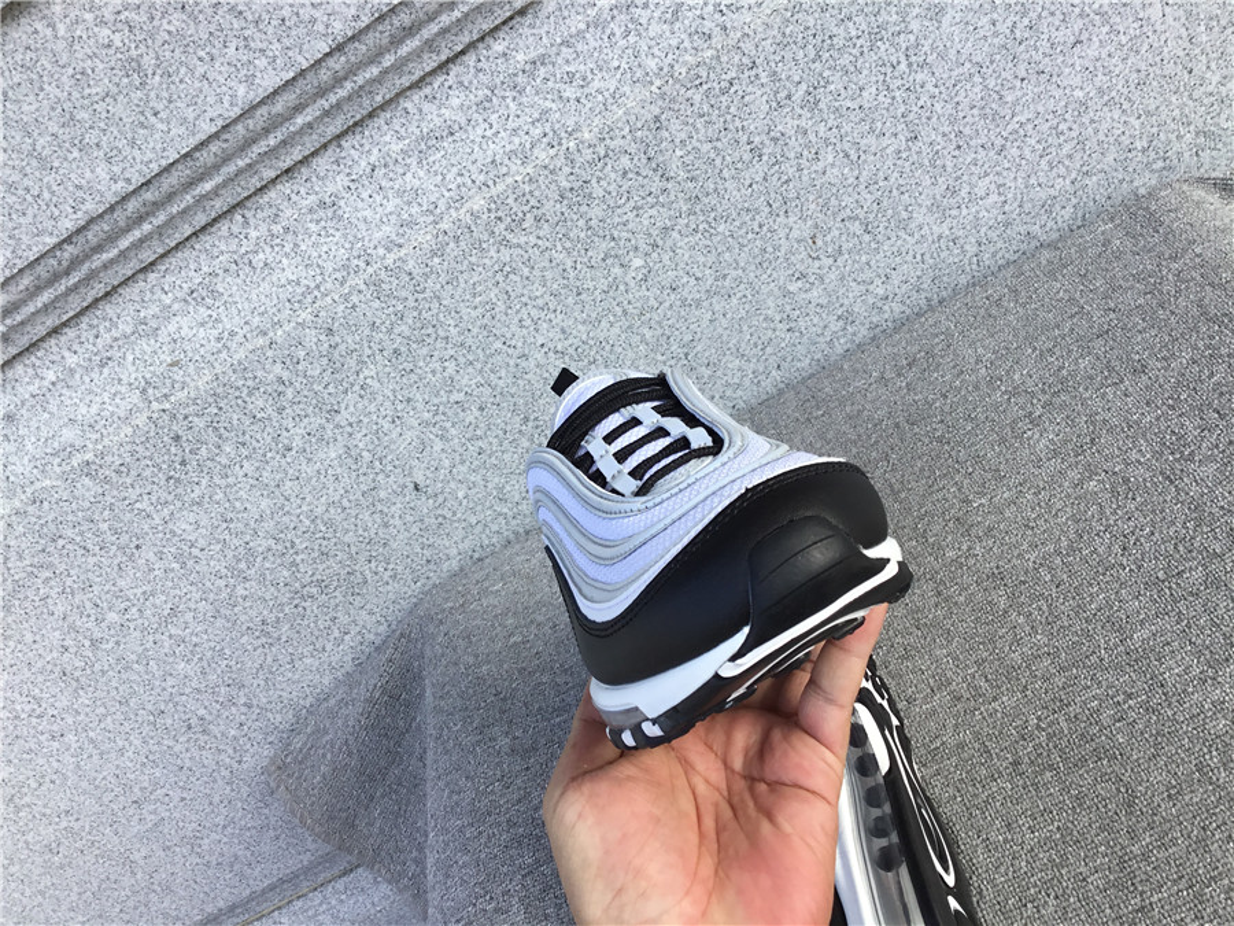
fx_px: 1105
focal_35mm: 31
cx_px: 617
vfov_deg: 45.4
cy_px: 463
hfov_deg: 58.4
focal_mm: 3.3
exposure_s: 1/272
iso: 25
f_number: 2.4
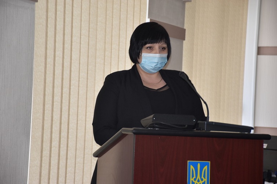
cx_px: 138
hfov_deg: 15.2
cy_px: 92
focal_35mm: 135
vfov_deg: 10.2
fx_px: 1038
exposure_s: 1/125
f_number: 5.6
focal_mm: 90
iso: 250
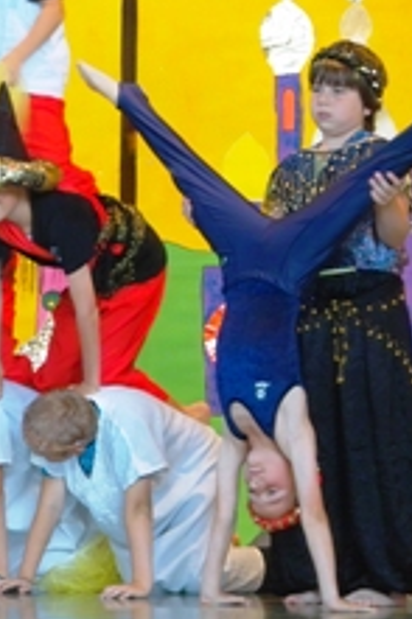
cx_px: -59
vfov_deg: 7.5
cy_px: 242
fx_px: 4711
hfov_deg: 5.0
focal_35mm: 274
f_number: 5.6
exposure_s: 1/13
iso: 200
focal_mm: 78
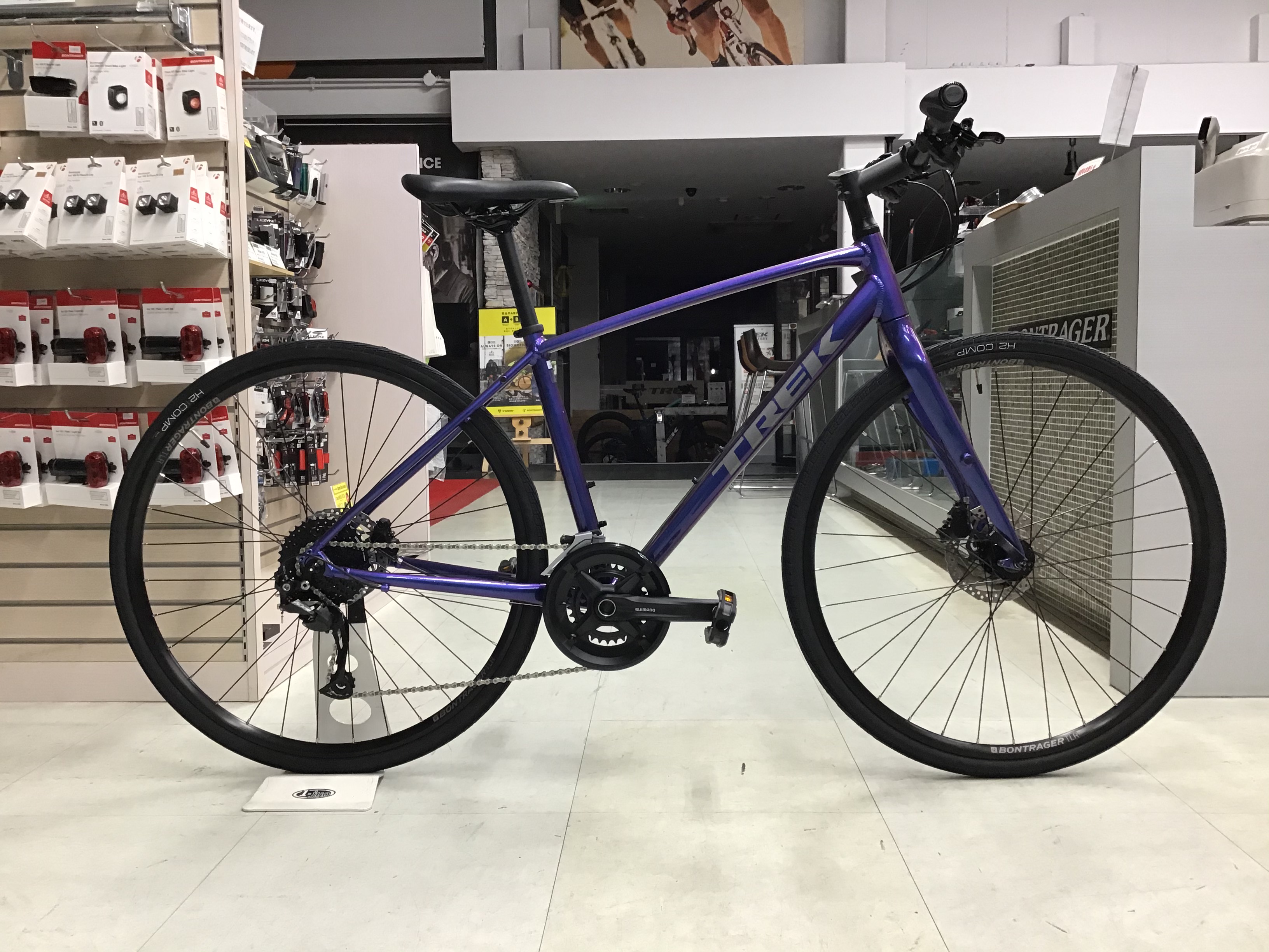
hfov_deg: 58.4
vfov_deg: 45.4
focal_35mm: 31
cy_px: 476
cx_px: 634
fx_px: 1136
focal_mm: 3.3
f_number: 2.4
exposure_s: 1/30
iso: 80
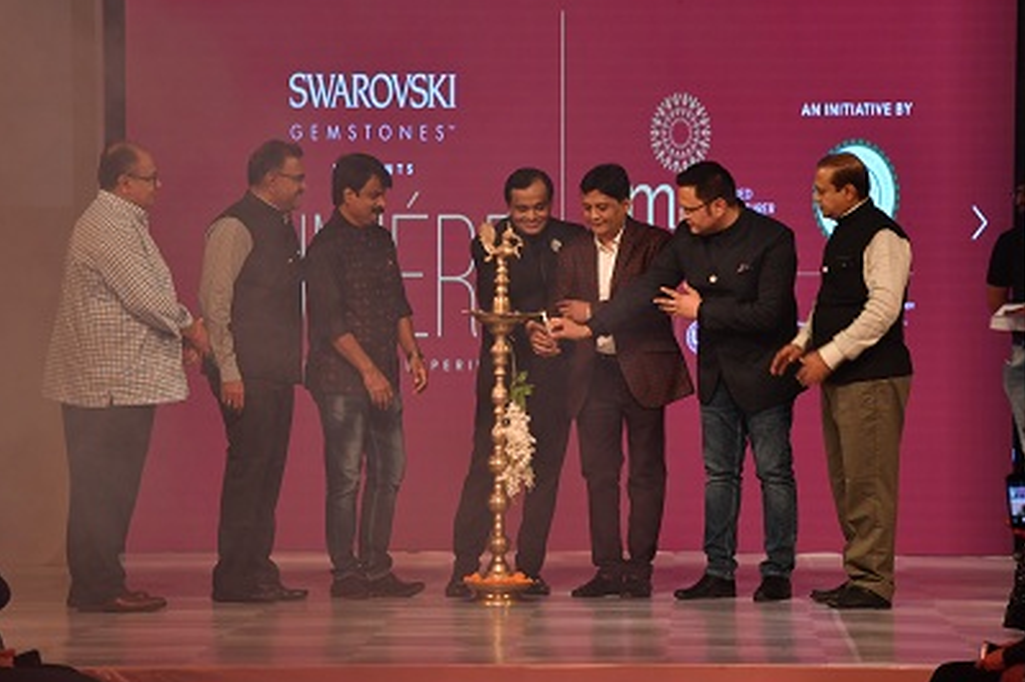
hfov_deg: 12.0
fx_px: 4893
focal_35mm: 172
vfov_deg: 8.0
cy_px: 326
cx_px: 487
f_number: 5.6
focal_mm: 160
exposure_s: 1/125
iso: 1000
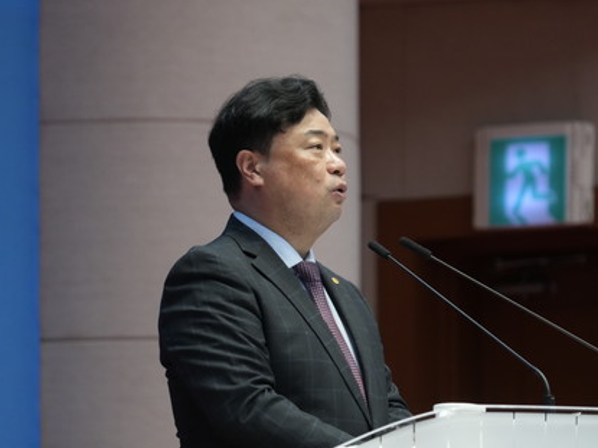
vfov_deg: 4.4
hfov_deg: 5.9
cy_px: 222
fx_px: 5768
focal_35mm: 334
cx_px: 275
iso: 3200
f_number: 6.3
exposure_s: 1/320
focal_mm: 240
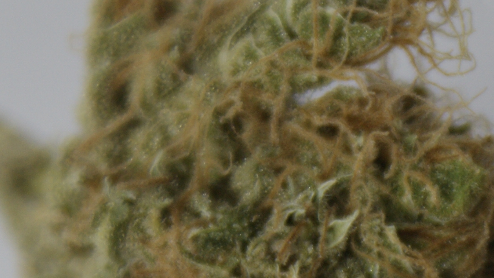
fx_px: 5252
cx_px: 542
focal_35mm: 401
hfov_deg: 5.4
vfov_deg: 3.0
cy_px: 369
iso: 200
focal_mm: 70
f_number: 5.6
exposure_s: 1/320
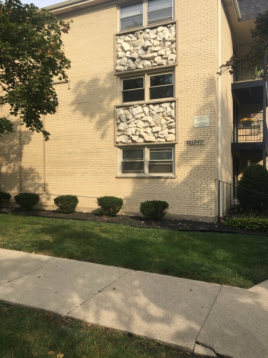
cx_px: 134
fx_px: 299
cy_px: 179
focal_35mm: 29
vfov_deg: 61.7
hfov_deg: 48.2
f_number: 2.2
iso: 25
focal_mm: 4.15
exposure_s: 1/1068
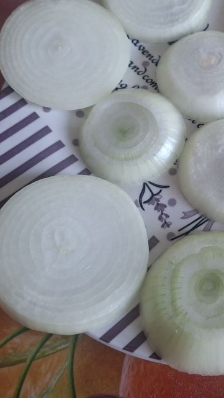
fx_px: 422
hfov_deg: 28.4
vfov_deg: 50.2
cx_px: 207
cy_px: 160
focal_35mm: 40
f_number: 1.8
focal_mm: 5.54
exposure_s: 1/100
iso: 200
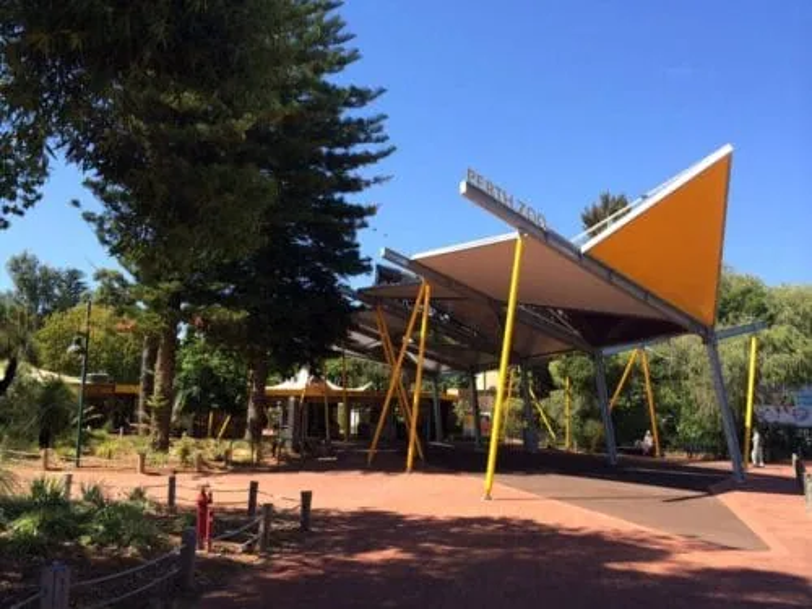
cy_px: 304
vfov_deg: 46.8
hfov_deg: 60.0
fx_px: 704
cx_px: 406
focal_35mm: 30
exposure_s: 1/1080
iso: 32
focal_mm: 4.12
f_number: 2.2
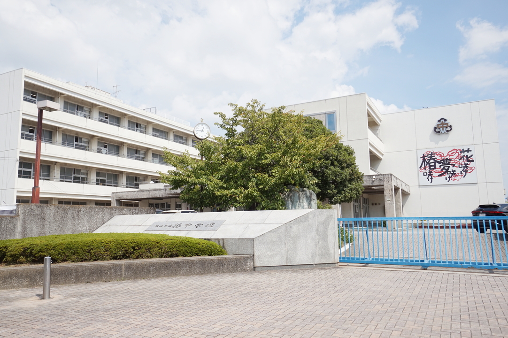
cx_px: 254
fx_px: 381
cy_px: 169
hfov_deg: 67.4
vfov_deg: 47.9
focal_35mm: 27
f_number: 11
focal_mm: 18
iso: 100
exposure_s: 1/160
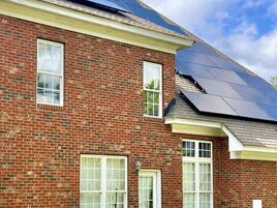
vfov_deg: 23.5
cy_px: 140
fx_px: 496
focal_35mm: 62
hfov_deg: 30.9
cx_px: 83
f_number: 1.5
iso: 50
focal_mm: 5.7
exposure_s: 1/1751
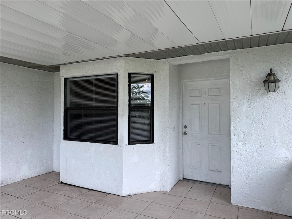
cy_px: 110
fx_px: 202
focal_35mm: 24
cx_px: 146
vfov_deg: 56.8
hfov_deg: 71.6
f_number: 1.78
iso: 80
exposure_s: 1/462
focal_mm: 6.86
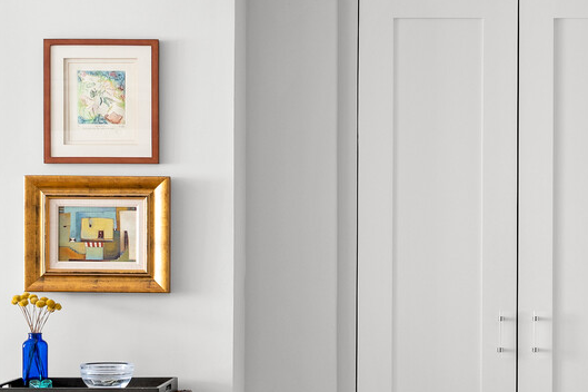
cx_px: 377
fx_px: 1387
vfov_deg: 16.0
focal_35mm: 85
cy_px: 274
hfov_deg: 23.8
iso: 320
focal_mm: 30
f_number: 4
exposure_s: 1/8
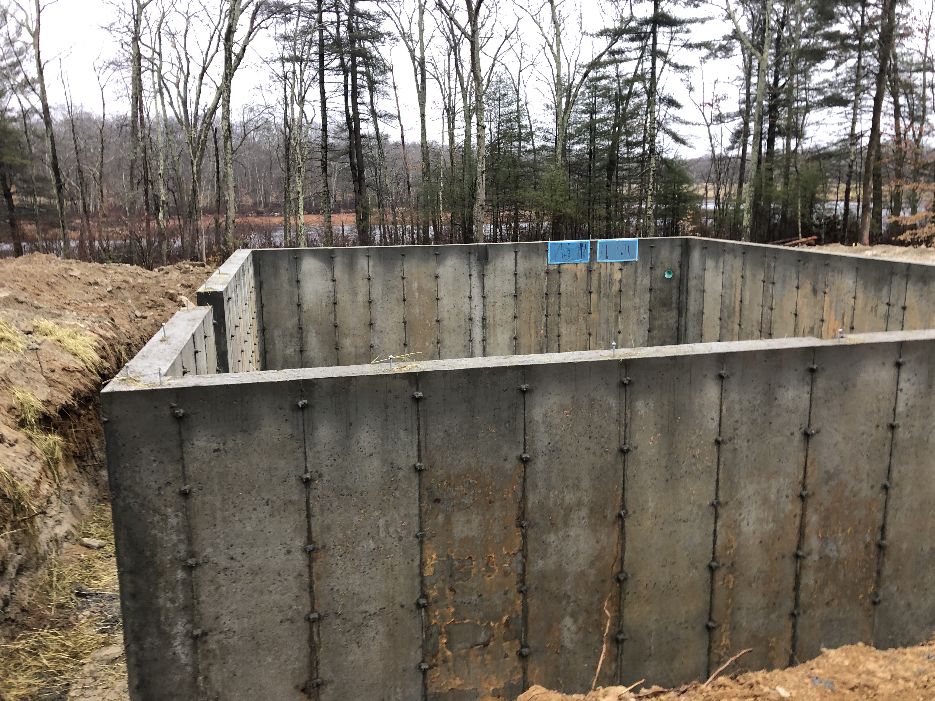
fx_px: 756
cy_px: 350
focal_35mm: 28
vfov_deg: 49.7
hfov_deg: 63.4
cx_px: 468
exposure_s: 1/24
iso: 32
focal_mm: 3.99
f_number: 1.8
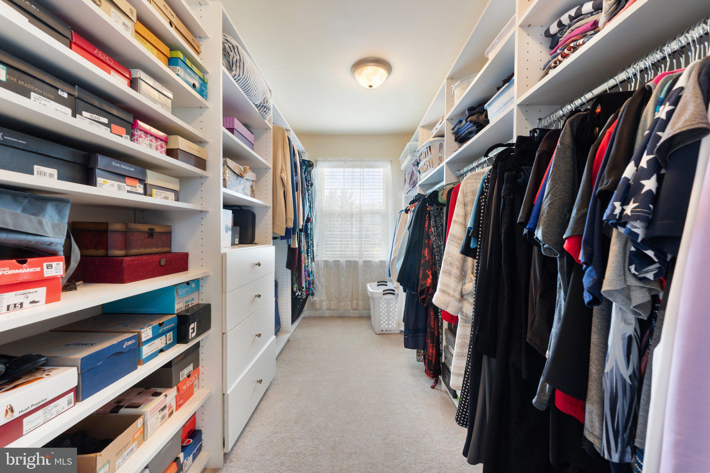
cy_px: 236
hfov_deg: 104.3
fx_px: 276
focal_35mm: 14
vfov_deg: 81.2
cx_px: 355
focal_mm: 14
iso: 500
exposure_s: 1/200
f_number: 8
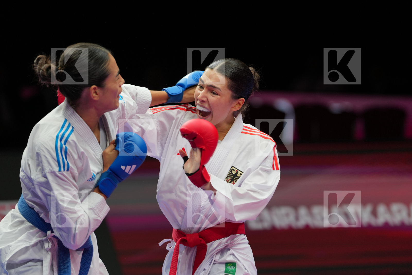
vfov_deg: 5.1
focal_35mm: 270
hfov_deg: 7.6
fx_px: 3089
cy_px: 138
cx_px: 206
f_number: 2.8
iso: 400
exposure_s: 1/1000
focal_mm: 180
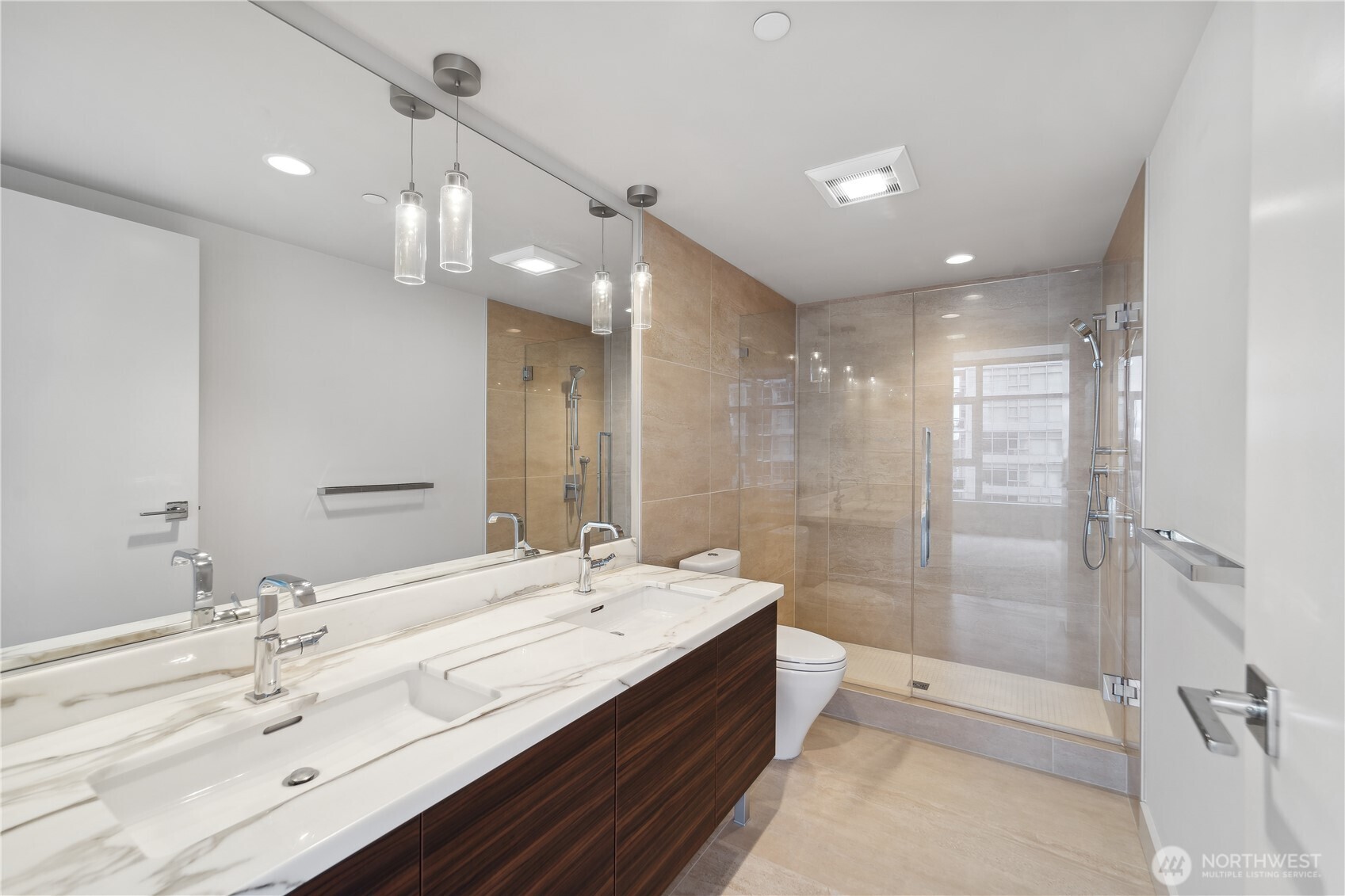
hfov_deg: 104.3
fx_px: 523
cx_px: 672
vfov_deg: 81.2
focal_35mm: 14
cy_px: 448
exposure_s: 1/4
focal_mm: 14
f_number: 8
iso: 100
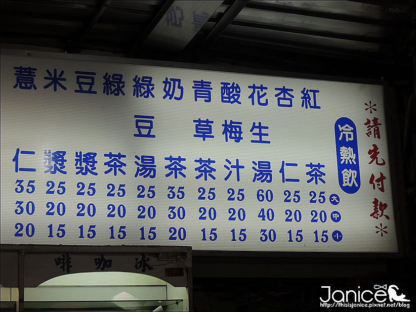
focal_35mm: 77
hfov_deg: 25.3
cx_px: 208
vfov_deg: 19.1
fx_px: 926
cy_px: 156
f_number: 4.2
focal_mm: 13.8
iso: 160
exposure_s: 1/60
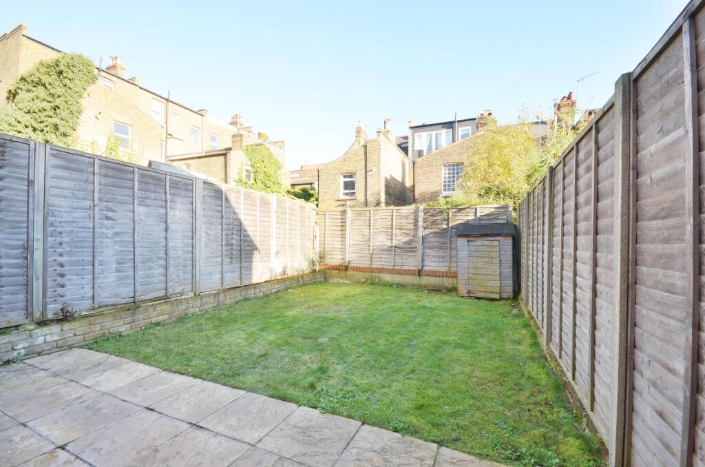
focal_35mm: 15
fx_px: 293
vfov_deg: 77.1
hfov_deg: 100.5
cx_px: 352
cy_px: 234
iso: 100
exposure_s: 1/4
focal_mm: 10
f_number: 16
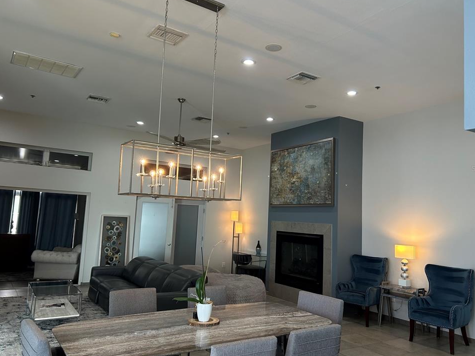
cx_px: 246
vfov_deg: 49.7
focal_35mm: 28
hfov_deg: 63.4
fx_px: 384
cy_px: 168
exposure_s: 1/120
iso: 100
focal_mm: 5.7
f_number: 1.5
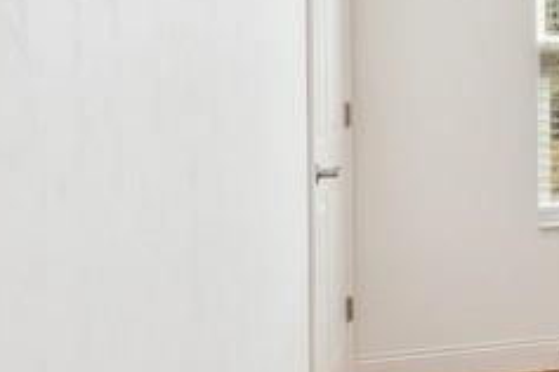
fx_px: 885
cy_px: 49
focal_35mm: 57
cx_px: 882
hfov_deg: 24.8
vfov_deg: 23.3
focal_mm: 10
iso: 200
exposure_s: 1/25
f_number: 8
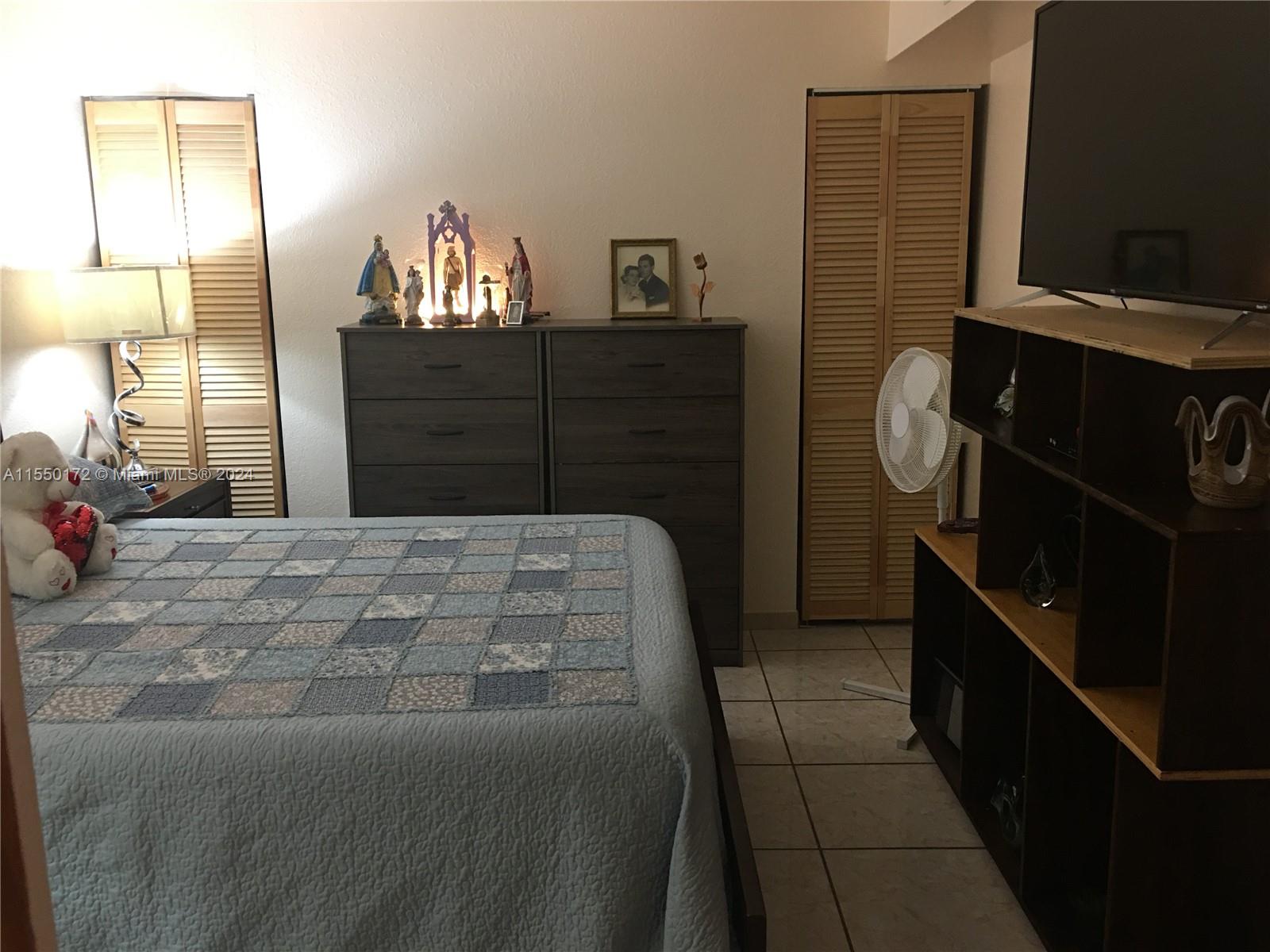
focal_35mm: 29
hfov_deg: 61.7
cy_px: 476
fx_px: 1064
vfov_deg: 48.2
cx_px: 635
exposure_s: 1/17
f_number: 2.2
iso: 80
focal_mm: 4.15
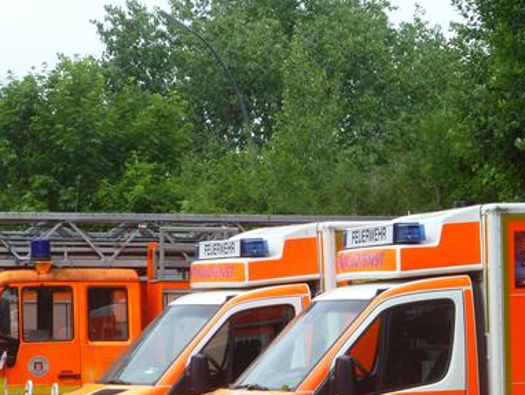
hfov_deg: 11.0
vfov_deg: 8.3
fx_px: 2701
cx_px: 458
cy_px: 398
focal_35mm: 178
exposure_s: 1/250
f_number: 5.2
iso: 100
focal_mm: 15.1
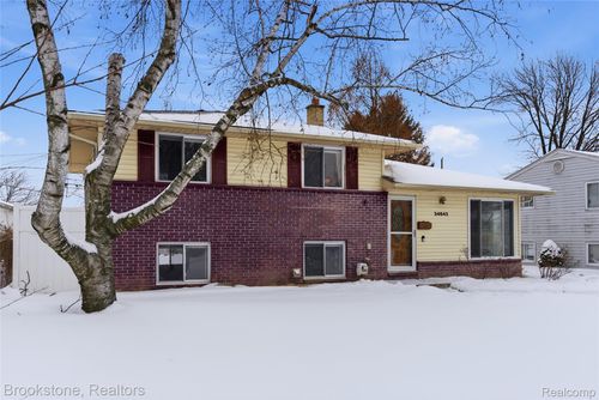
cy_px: 200
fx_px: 483
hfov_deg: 63.6
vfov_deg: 45.0
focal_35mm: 29
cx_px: 300
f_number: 4
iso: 100
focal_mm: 29
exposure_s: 1/3200
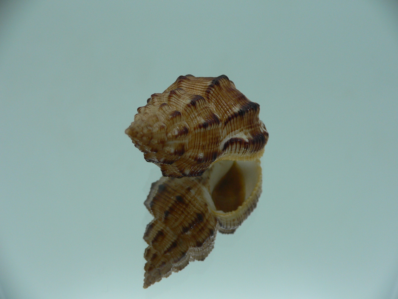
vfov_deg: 40.7
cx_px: 199
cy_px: 150
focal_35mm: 35
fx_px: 402
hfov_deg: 52.6
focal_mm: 4.6
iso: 80
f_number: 2.8
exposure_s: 1/60
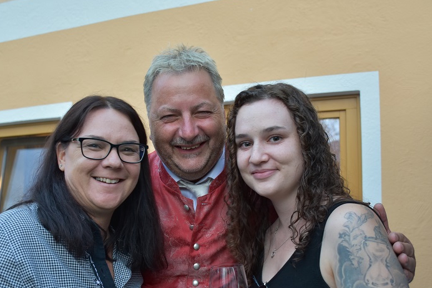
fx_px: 468
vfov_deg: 34.0
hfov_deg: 49.5
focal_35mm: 39
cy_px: 183
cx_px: 204
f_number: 3.5
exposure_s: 1/25
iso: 400
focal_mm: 20
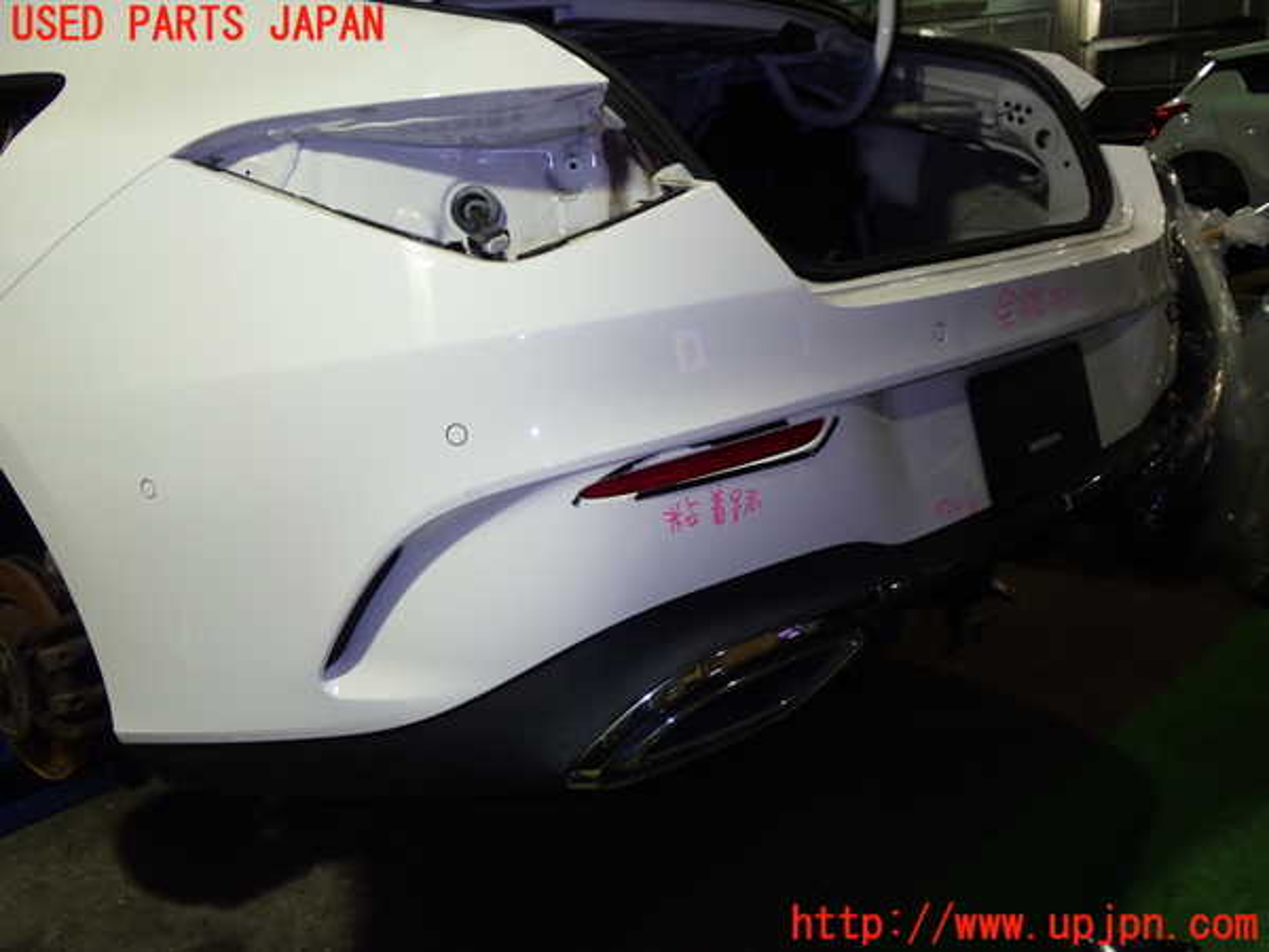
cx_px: 634
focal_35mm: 36
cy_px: 476
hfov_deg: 51.4
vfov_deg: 39.7
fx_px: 1320
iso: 200
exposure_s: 1/40
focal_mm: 6.37
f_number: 2.5
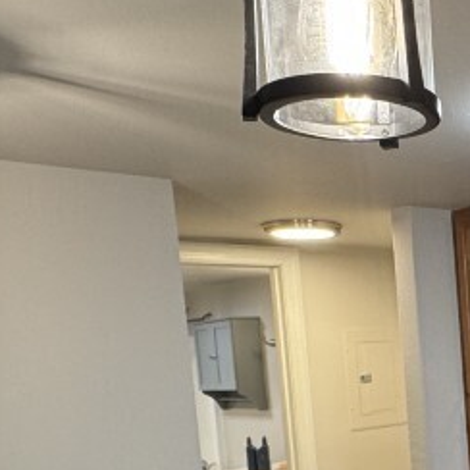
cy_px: 424
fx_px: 799
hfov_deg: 28.5
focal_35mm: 52
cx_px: 564
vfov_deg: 31.3
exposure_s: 1/60
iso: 160
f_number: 2.2
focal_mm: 2.22
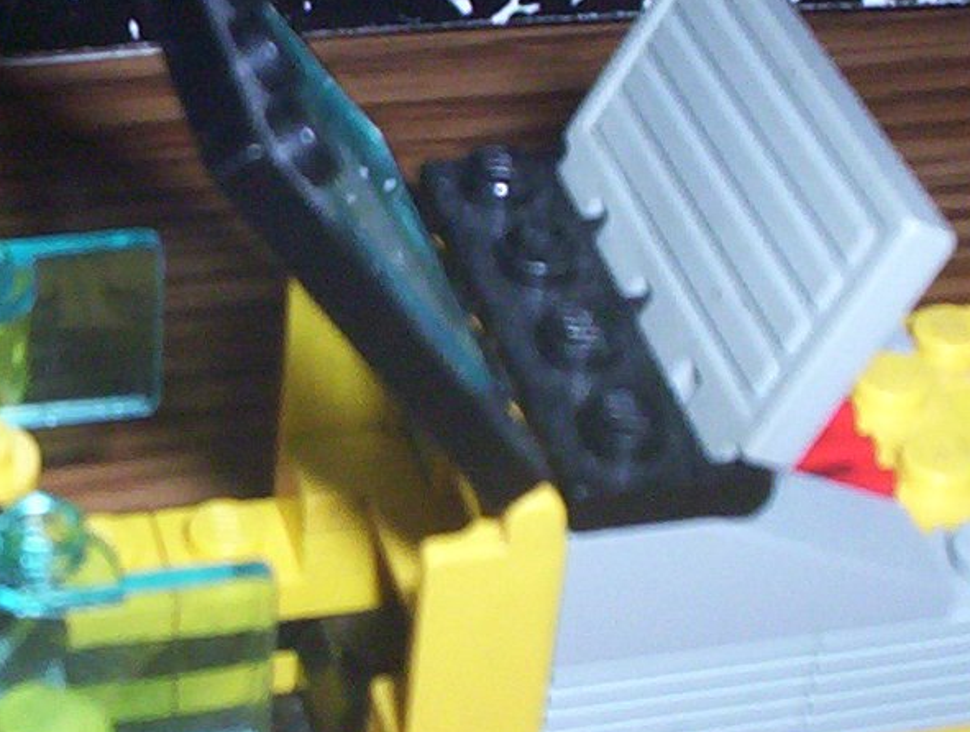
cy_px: 502
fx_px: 2949
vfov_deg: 14.1
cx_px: 368
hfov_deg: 18.7
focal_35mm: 105
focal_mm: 4.99
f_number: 4.5
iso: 140
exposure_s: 1/60
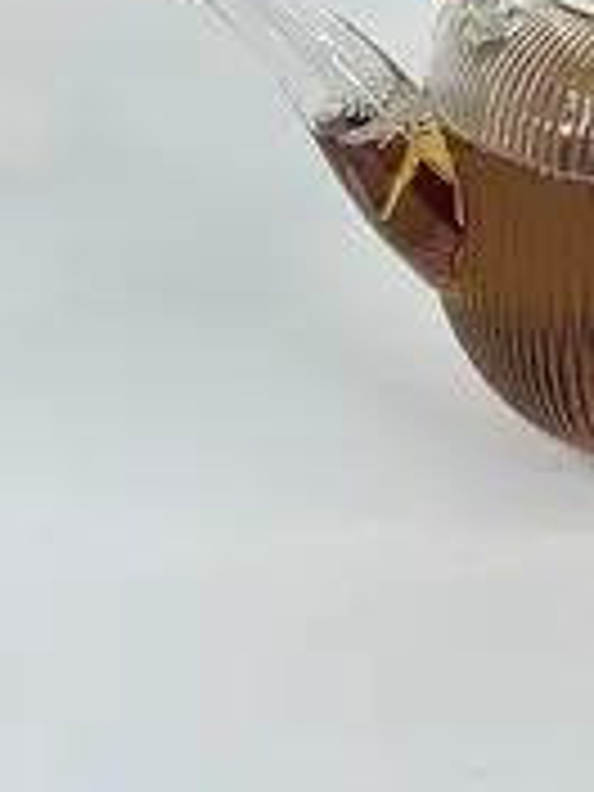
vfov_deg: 26.5
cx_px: 720
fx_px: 1624
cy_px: 76
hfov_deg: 19.5
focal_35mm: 71
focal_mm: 4.25
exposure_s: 1/562
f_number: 1.8
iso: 32
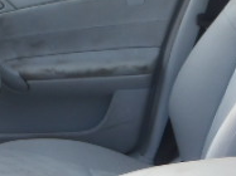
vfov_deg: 15.1
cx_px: 18
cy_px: 176
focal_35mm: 96
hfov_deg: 20.0
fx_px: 654
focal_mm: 5
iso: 125
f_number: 3.5
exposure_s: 1/30
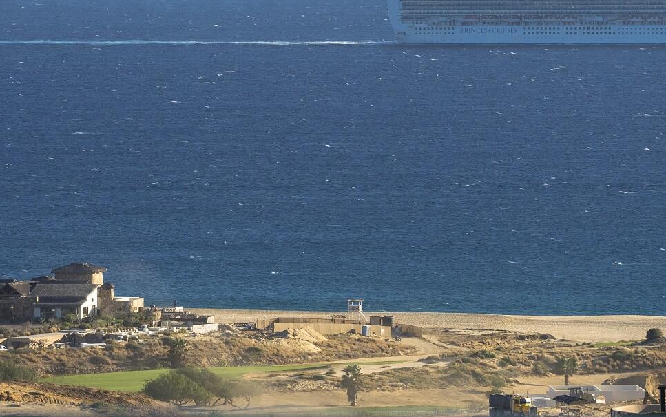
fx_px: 6137
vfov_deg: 3.9
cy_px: 96
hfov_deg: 6.2
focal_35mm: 338
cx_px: 346
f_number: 10
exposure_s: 1/1000
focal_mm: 216
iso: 640
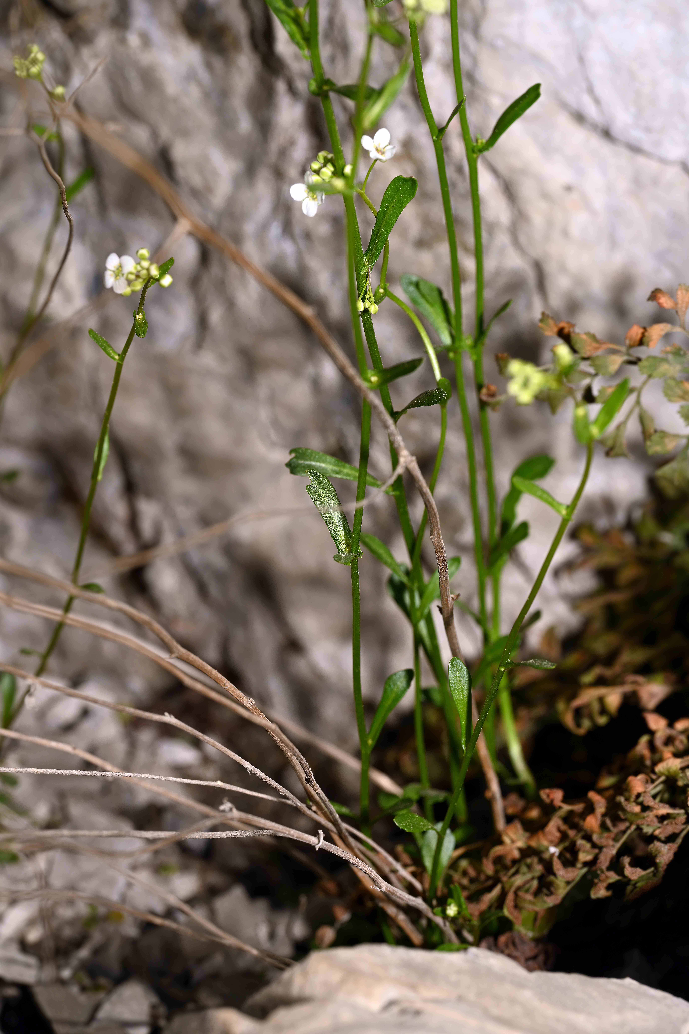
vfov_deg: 19.5
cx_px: 344
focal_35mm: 105
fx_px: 3014
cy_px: 517
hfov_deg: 13.0
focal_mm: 105
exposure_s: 1/200
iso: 100
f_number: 14
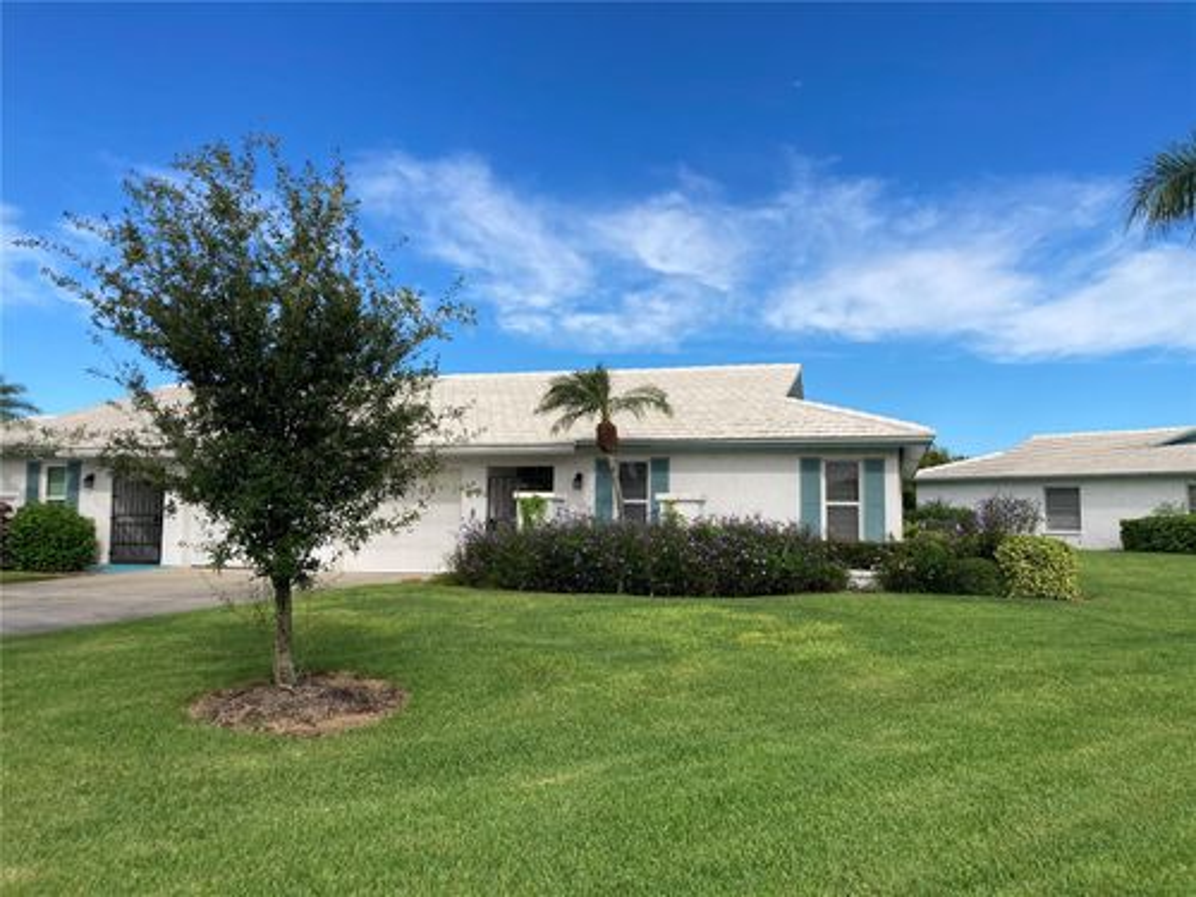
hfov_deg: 63.4
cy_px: 448
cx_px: 598
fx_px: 967
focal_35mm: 28
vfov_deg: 49.7
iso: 20
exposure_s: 1/1779
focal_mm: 3.99
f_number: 1.8
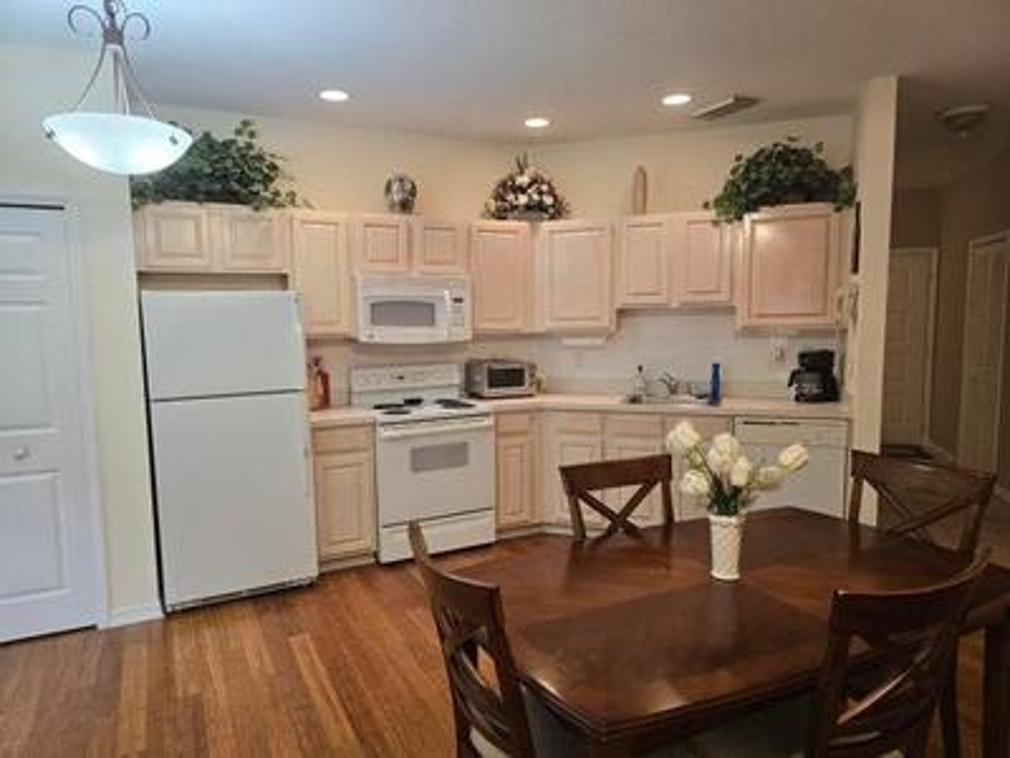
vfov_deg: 58.9
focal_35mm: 23
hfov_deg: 73.9
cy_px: 379
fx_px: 671
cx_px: 505
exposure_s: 1/120
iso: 250
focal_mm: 6.3
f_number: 1.7
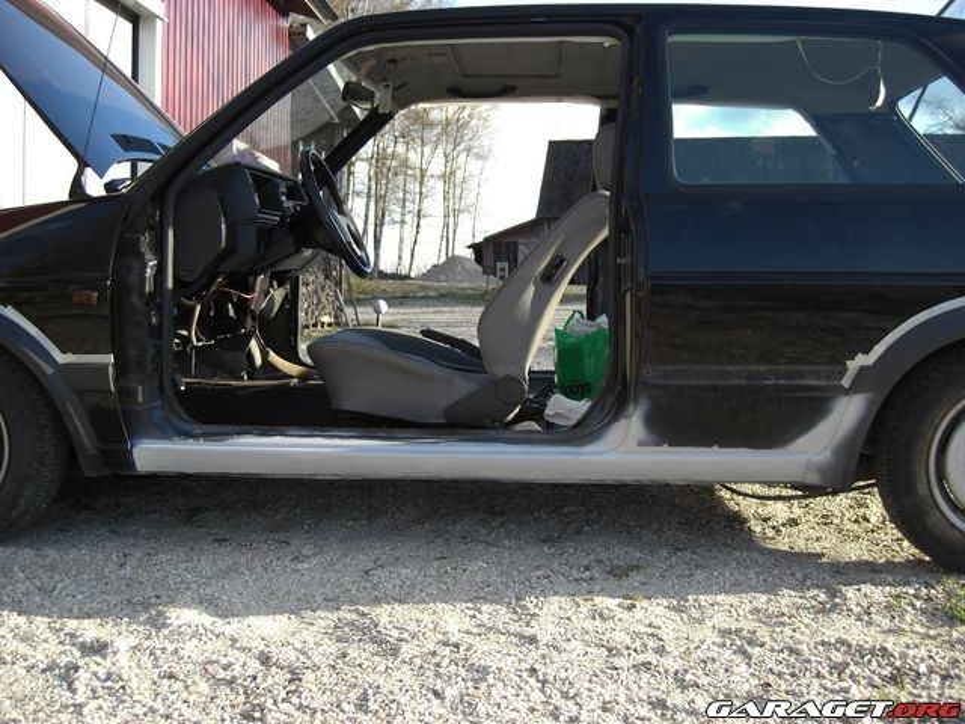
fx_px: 1059
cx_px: 482
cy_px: 362
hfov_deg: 49.0
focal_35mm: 38
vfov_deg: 37.7
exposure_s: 1/250
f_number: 2.8
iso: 80
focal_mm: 7.9
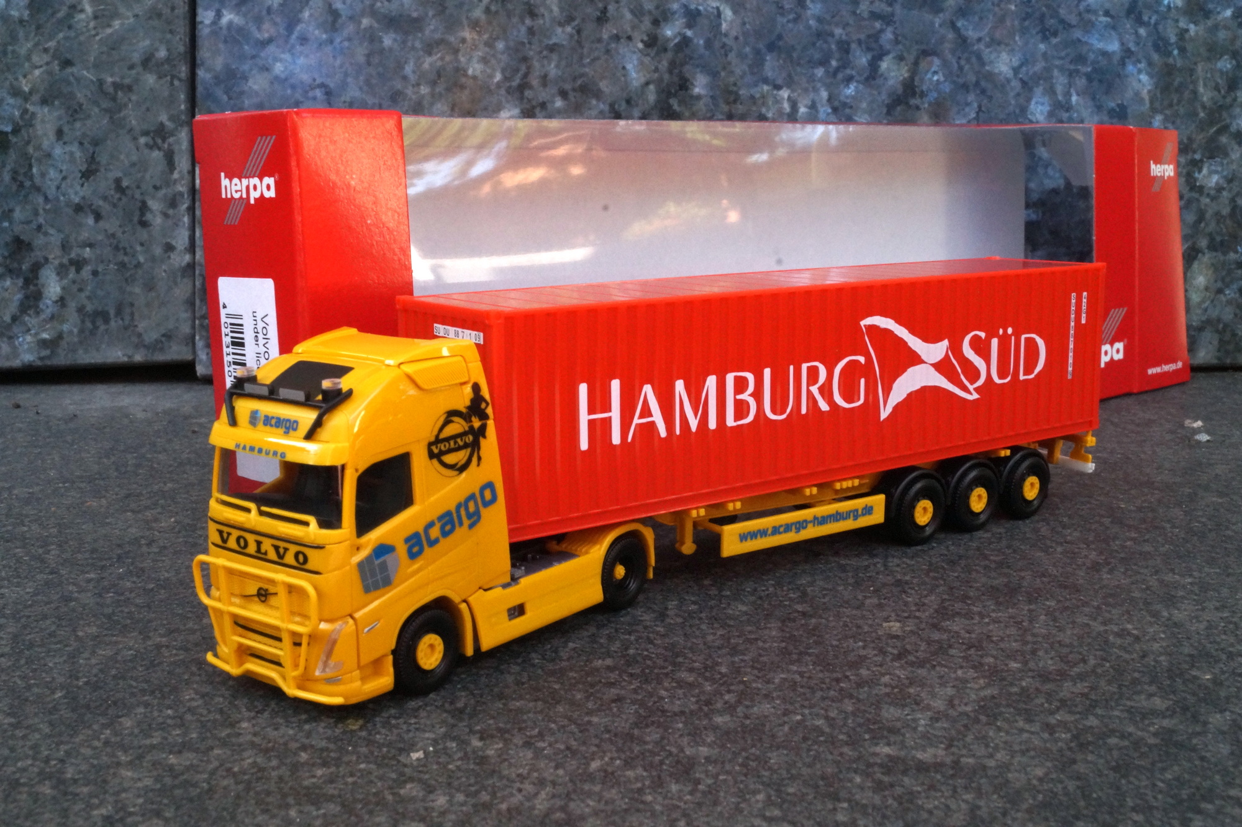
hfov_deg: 49.6
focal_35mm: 39
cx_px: 621
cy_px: 414
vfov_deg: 34.2
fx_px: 1345
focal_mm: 26
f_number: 25
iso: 1250
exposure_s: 1/60
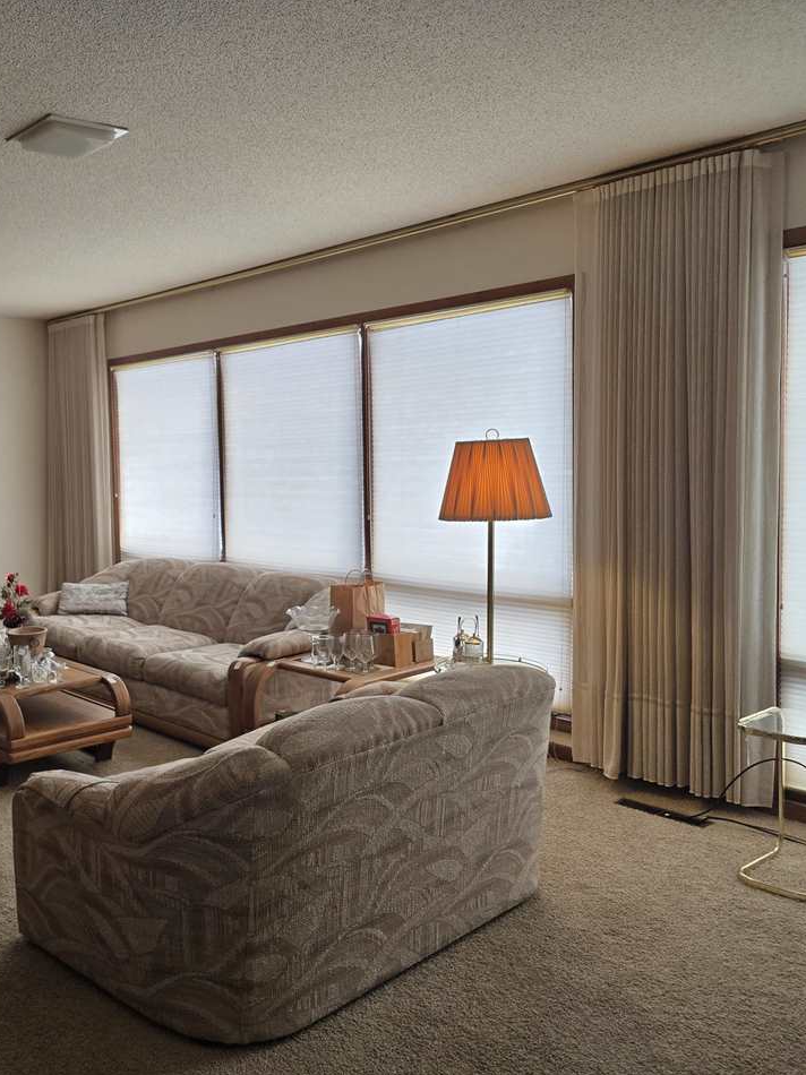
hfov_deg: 42.7
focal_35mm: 31
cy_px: 536
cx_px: 129
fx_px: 963
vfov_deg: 58.4
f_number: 1.7
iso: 200
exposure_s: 1/180
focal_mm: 6.3
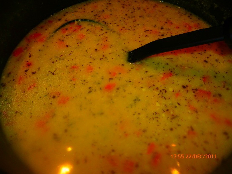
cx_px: 116
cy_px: 87
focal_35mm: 28
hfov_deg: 63.4
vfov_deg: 49.7
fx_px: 188
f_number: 3.1
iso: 100
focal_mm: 5
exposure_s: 1/60
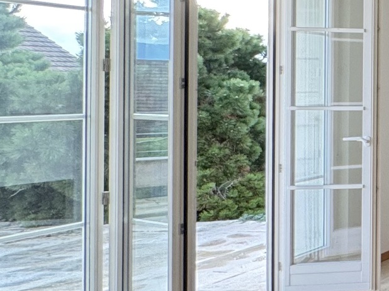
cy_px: 90
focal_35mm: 58
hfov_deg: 18.6
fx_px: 652
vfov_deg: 25.0
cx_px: 801
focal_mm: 2.22
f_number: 2.2
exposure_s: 1/99
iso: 125
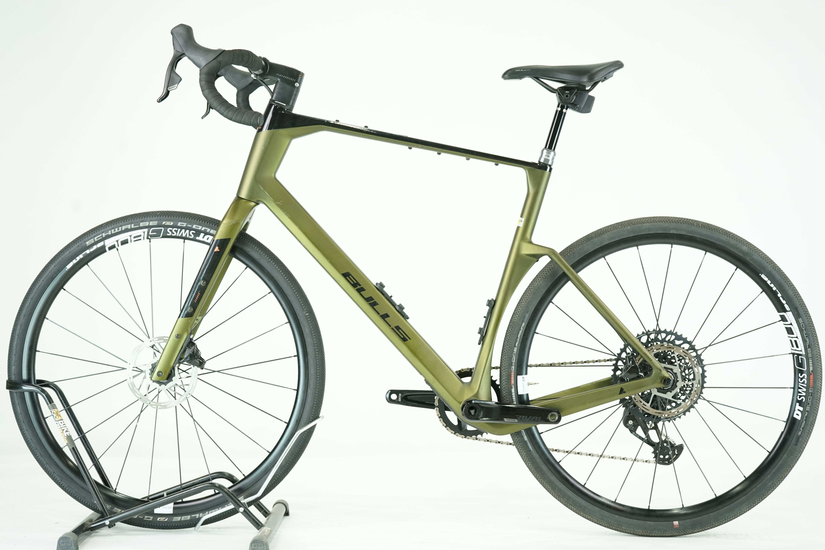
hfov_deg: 35.6
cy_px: 275
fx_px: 1283
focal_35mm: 56
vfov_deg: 24.2
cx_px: 412
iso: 2500
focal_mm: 56
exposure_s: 1/200
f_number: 5
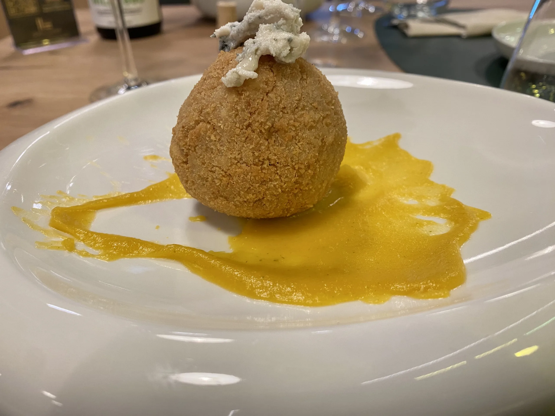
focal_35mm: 26
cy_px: 208
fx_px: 417
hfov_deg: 67.3
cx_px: 278
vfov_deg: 53.1
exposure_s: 1/66
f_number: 1.8
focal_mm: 4.25
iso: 80
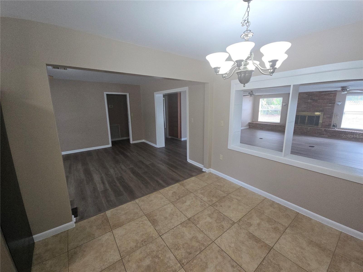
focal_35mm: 13
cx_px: 182
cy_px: 136
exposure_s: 1/60
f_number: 2.2
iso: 125
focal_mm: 2.2
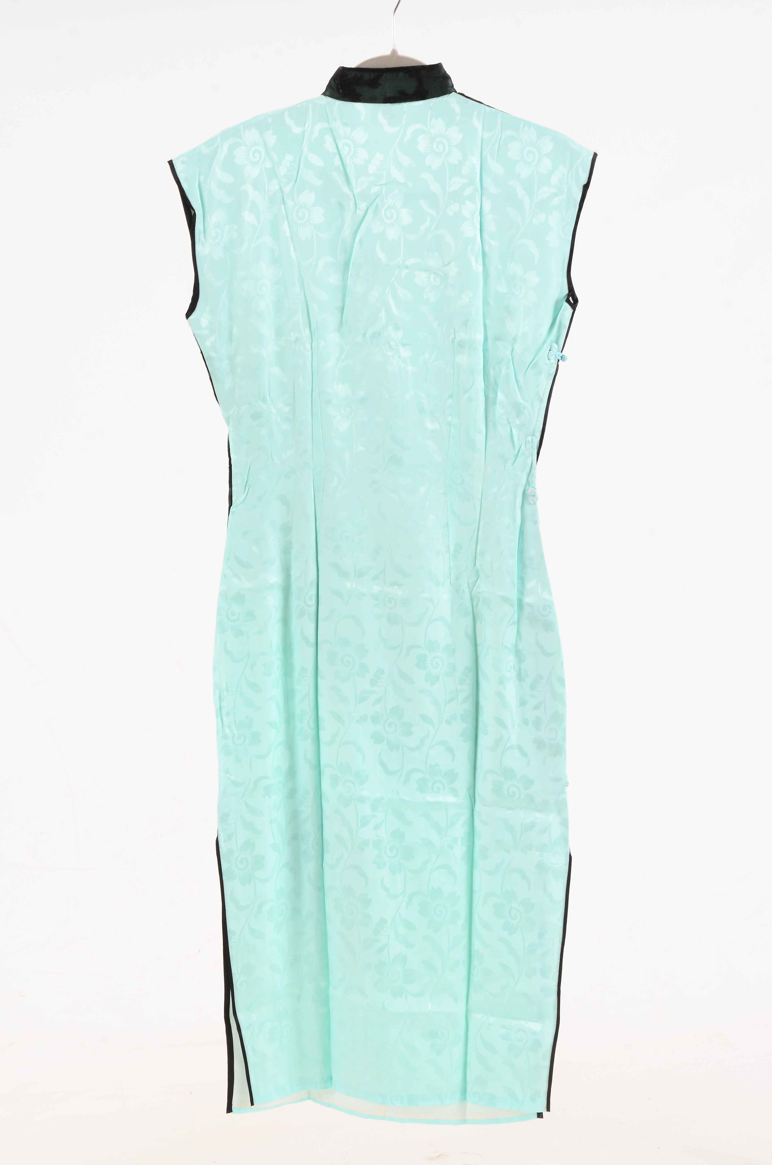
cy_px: 582
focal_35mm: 93
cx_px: 386
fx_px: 3005
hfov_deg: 14.6
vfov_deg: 22.0
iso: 400
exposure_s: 1/80
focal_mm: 62
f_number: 13
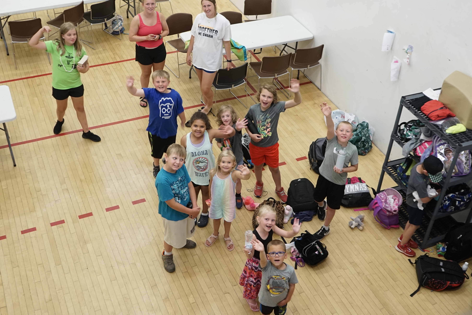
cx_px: 236
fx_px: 551
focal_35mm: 42
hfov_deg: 46.4
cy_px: 158
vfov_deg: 31.9
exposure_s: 1/60
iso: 1000
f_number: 4
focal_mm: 28
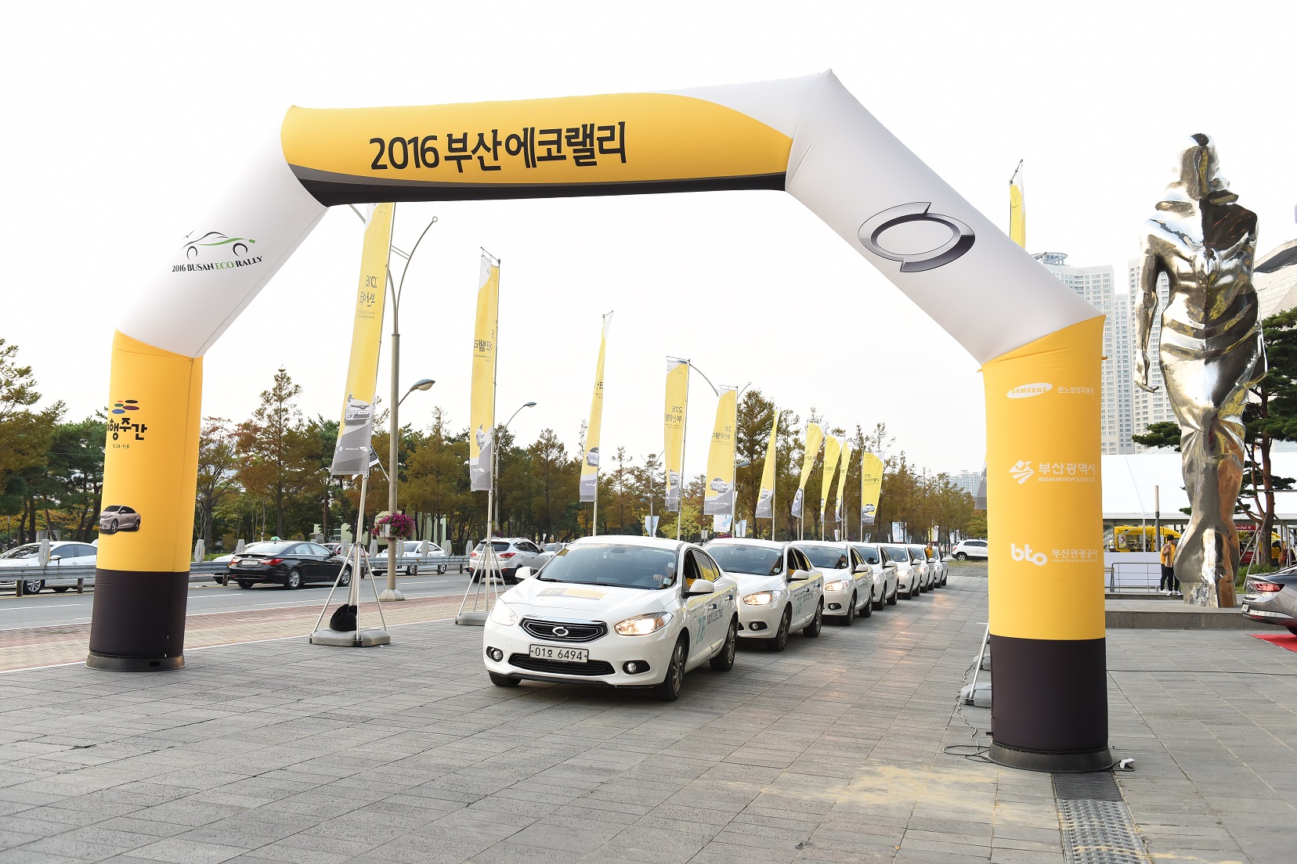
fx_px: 1261
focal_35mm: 35
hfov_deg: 54.4
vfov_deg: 37.9
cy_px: 432
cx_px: 648
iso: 800
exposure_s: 1/200
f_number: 5
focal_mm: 35
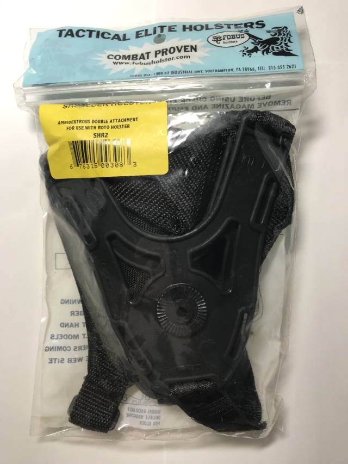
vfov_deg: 63.4
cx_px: 174
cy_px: 232
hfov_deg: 49.8
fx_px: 375
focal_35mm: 28
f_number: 1.8
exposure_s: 1/100
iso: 40
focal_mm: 3.99
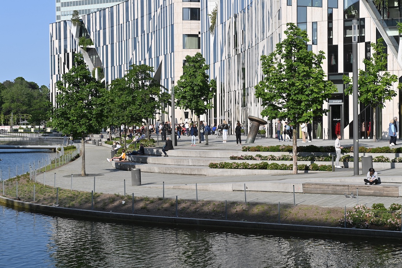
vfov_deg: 19.5
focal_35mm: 70
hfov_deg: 28.8
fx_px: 782
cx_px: 201
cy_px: 134
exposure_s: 1/125
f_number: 11
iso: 100
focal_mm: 70
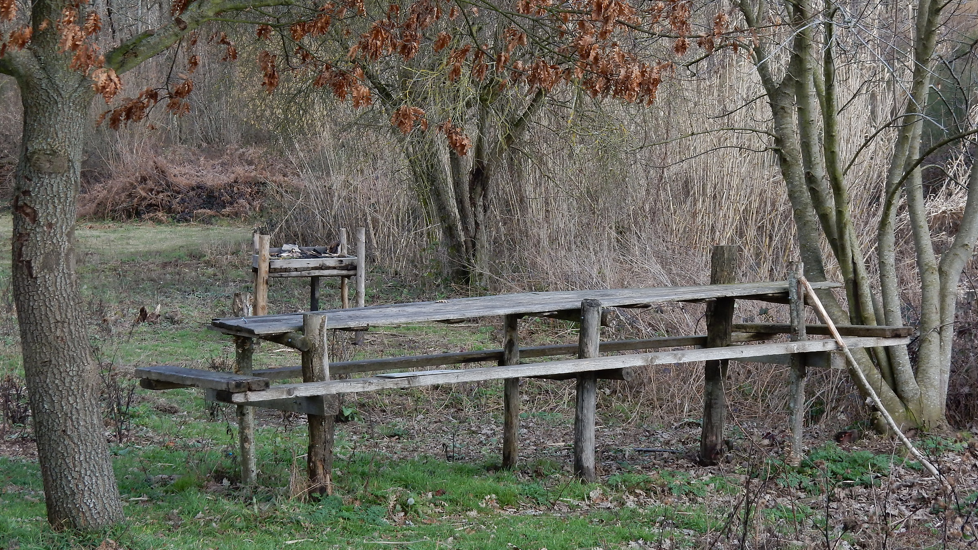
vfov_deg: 15.5
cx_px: 492
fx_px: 2023
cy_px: 207
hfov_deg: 27.2
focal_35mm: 78
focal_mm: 12.6
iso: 125
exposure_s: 1/200
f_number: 4.8
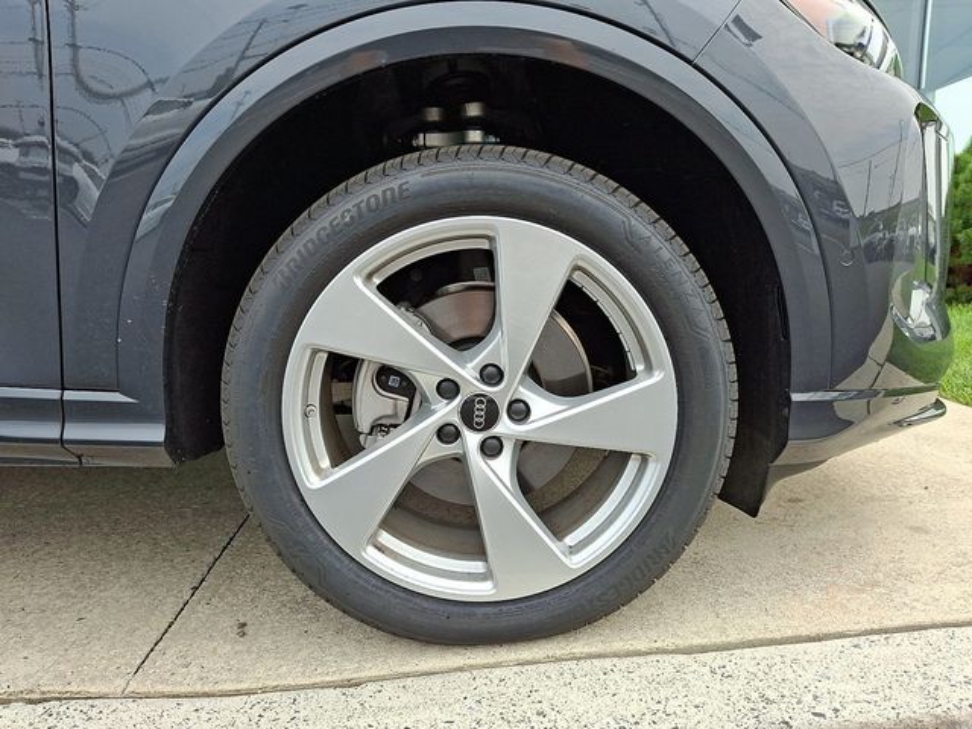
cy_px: 364
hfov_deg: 69.4
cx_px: 486
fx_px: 702
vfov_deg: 54.9
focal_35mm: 25
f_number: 1.8
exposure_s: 1/476
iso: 25
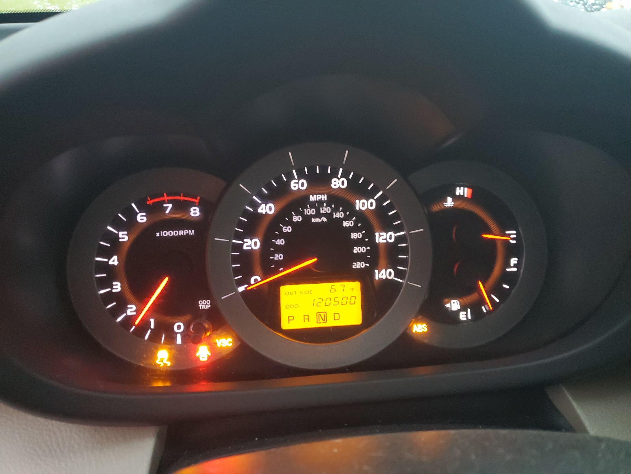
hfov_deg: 67.3
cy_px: 237
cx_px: 316
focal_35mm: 26
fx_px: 474
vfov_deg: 53.1
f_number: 1.5
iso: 310
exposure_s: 1/20
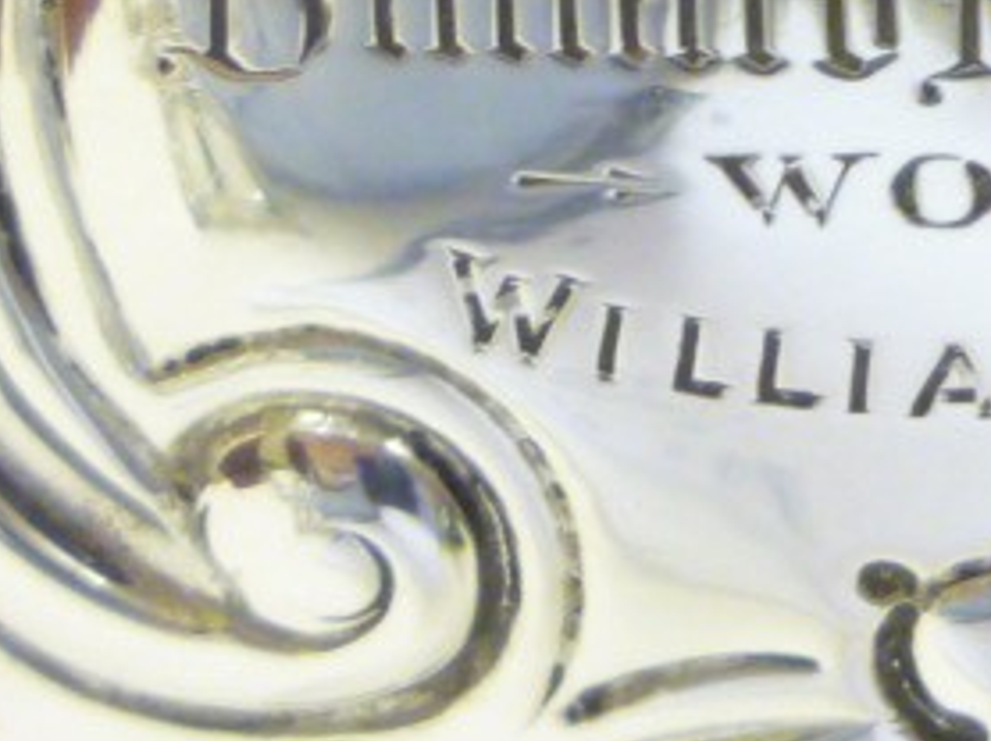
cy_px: -11
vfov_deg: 10.8
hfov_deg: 14.2
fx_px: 3890
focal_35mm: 136
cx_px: 1098
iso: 400
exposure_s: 1/30
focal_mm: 5.3
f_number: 3.3
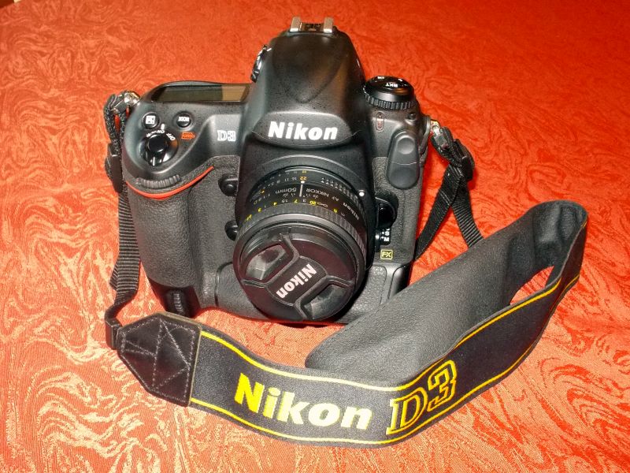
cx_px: 315
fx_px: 673
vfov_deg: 38.7
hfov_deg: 50.1
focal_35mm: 37
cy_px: 236
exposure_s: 1/30
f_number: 3.7
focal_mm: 5.2
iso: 500
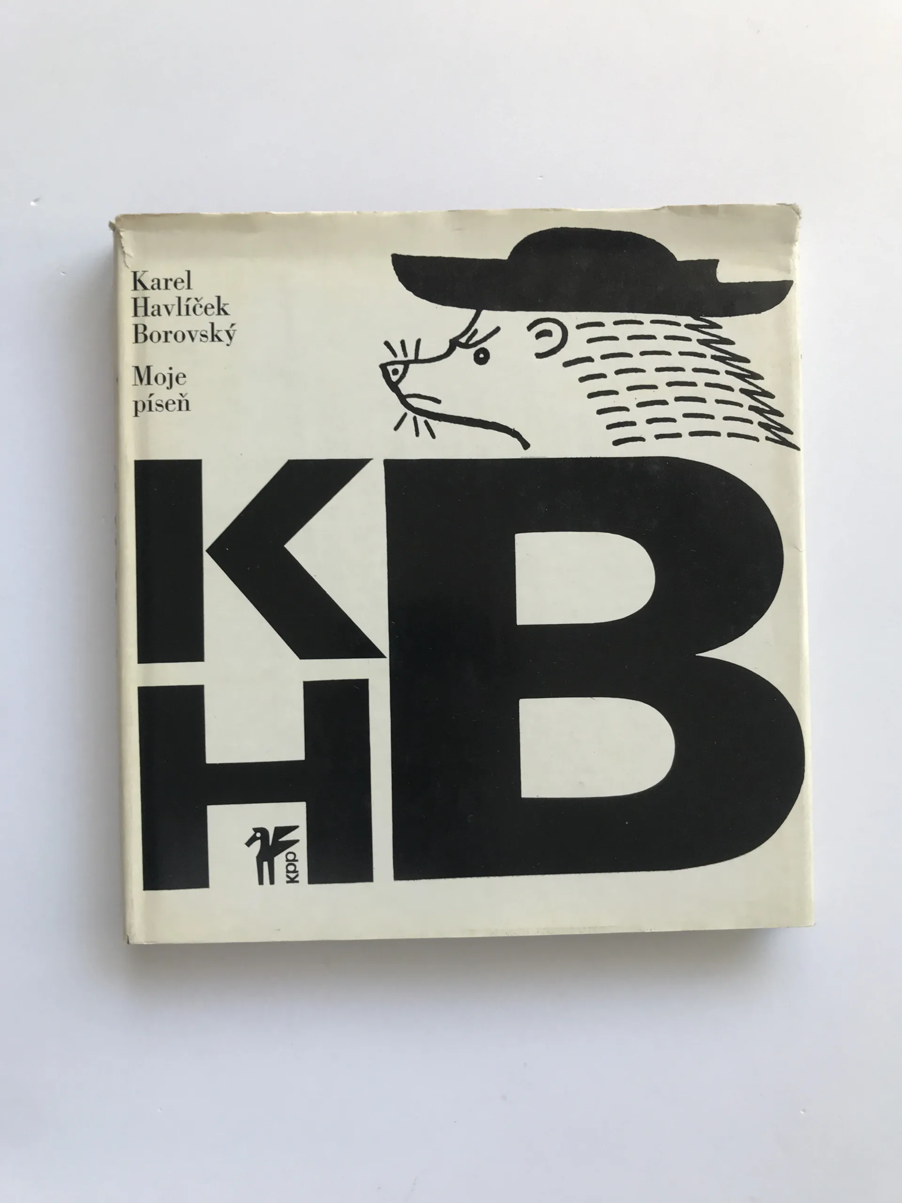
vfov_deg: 63.4
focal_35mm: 28
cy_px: 602
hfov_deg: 49.7
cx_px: 451
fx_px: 973
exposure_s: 1/100
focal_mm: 3.99
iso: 40
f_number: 1.8
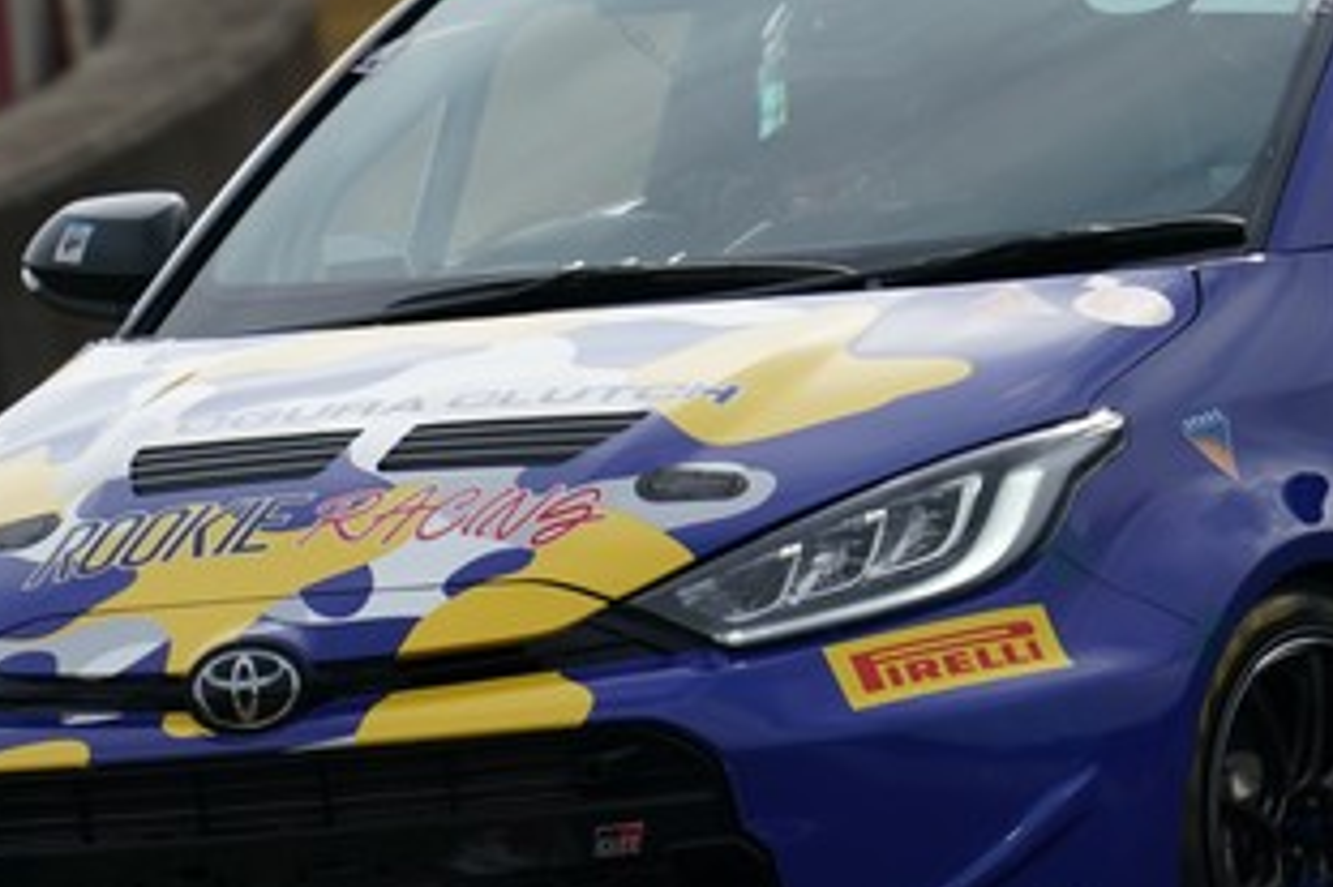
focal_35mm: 1388
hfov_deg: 1.5
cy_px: 574
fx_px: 51365
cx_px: 964
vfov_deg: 1.0
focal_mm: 600
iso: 250
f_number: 7.1
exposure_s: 1/800
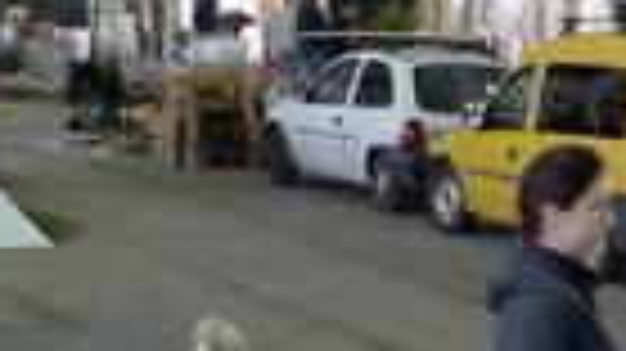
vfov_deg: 9.6
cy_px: 608
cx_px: 522
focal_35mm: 120
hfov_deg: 17.7
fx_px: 1991
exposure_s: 1/30
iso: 200
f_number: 2
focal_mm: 5.1
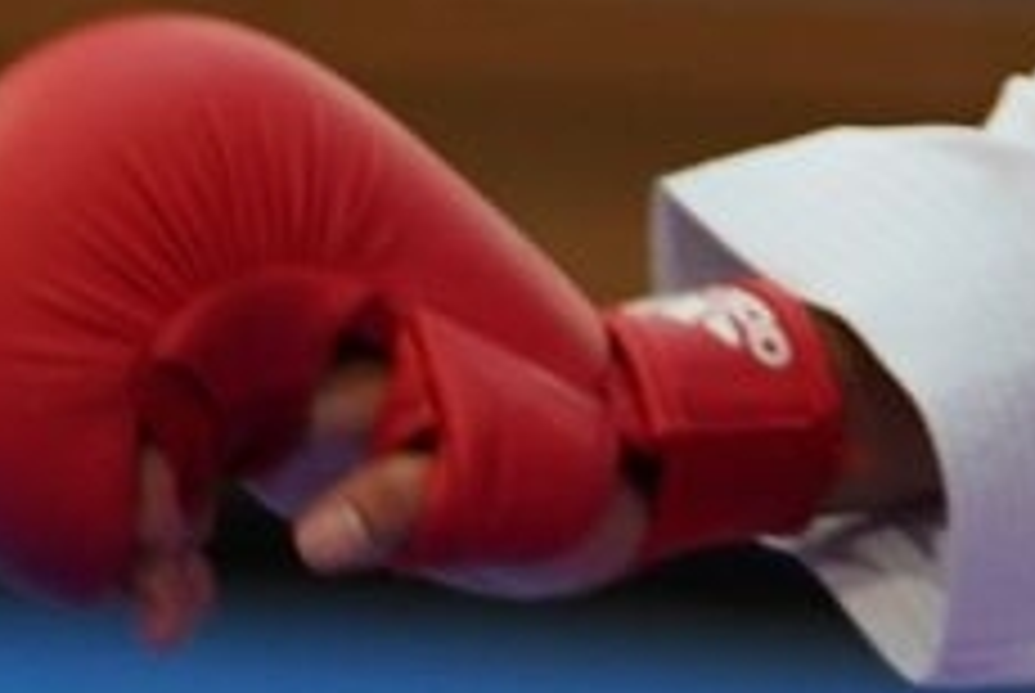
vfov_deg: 1.2
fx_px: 34198
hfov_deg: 1.7
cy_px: -1053
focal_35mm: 1188
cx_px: 1652
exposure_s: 1/1000
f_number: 2.8
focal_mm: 152
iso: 1250
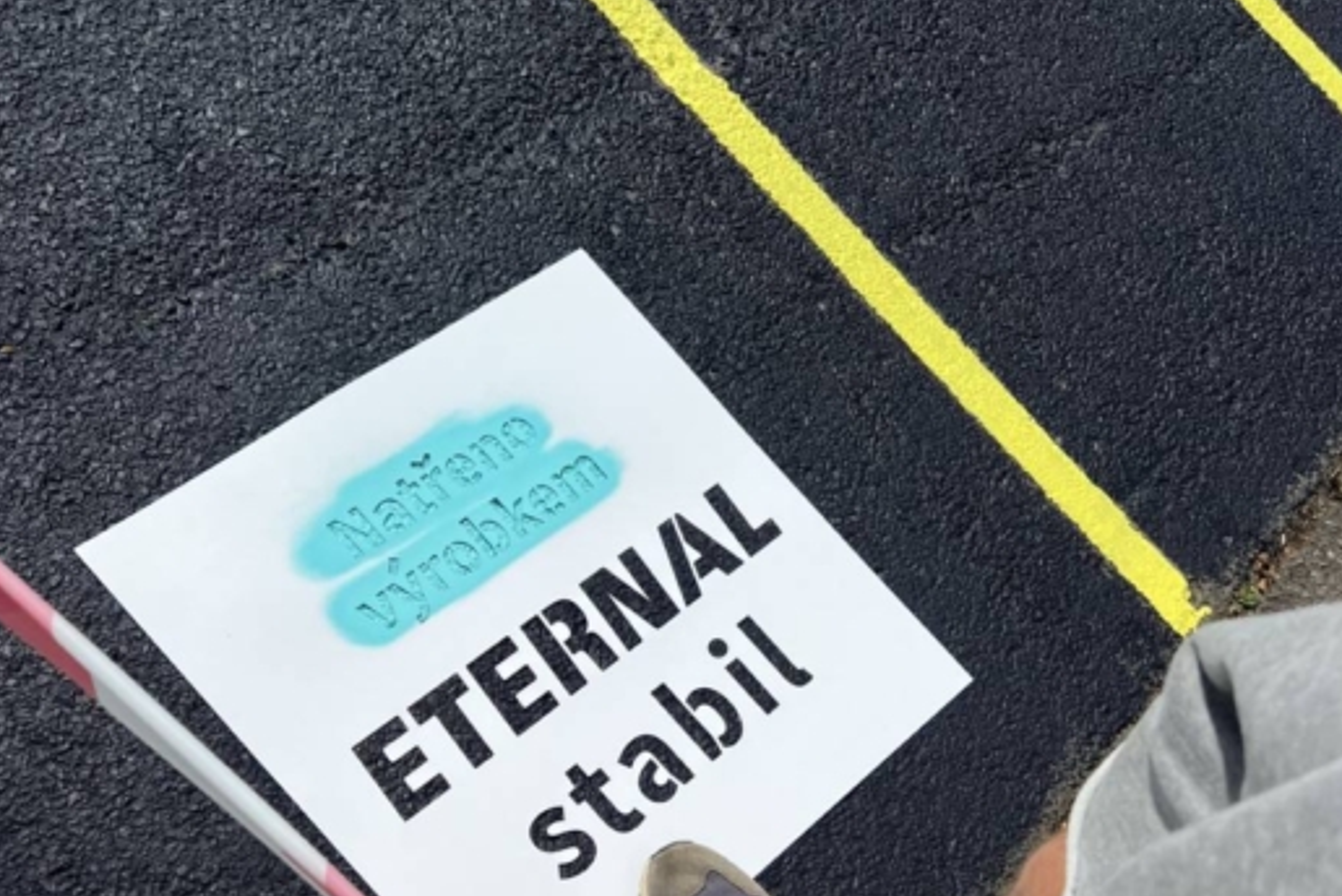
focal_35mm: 37
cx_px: 671
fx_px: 1380
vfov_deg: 34.1
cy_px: 798
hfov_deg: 51.9
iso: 50
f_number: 1.5
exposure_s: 1/11364
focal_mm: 5.7
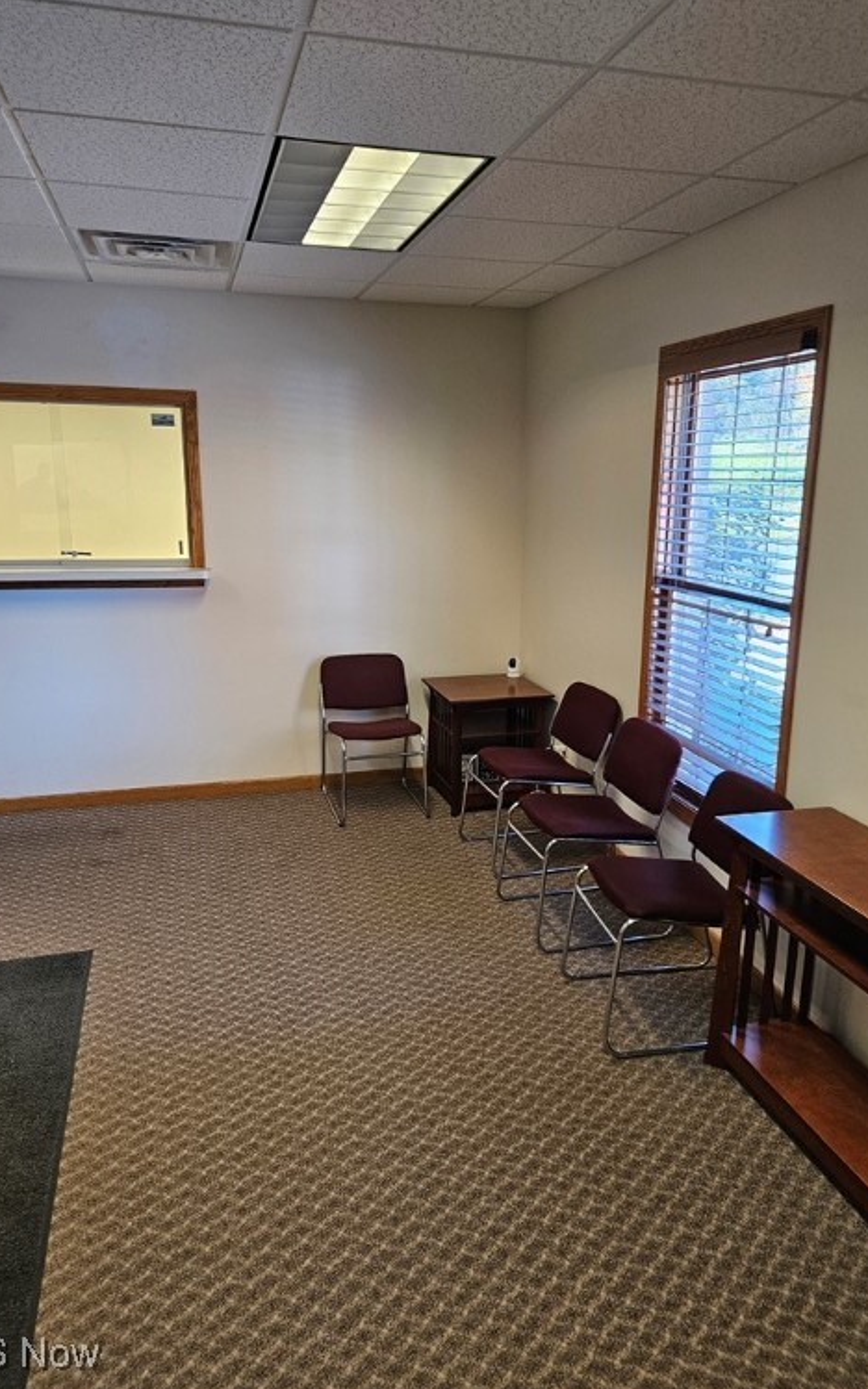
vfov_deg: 72.5
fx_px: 946
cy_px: 682
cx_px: 451
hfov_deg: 49.3
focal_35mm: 25
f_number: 1.8
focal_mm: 5.4
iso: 250
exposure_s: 1/120
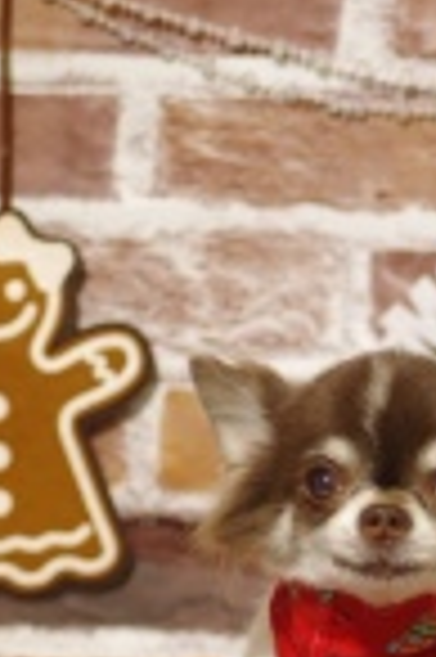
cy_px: 634
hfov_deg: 6.1
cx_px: 445
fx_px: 4079
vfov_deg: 9.1
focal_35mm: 224
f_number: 2.8
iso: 500
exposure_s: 1/125
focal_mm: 55
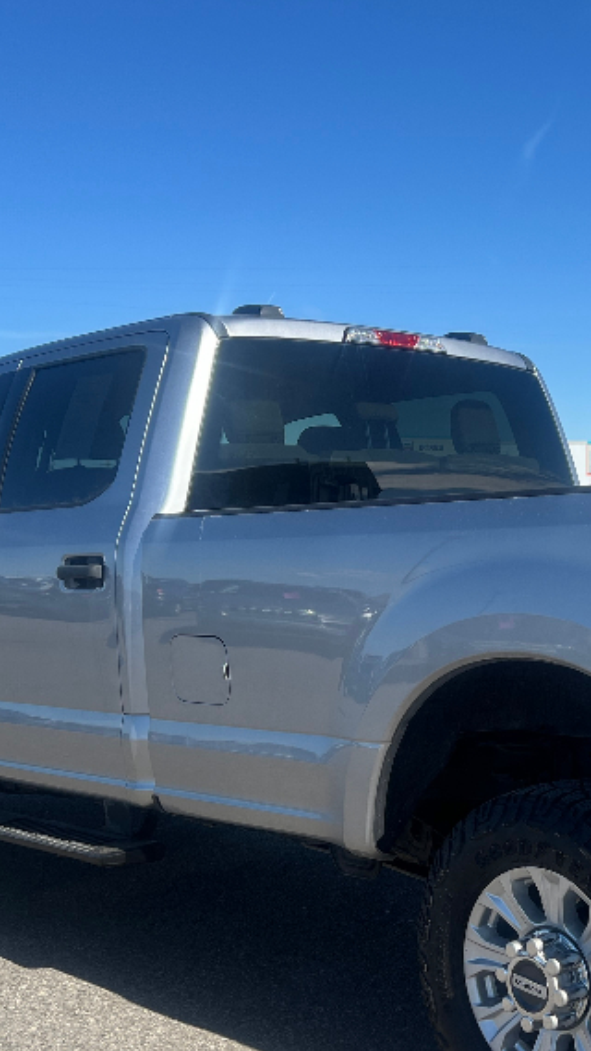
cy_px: 643
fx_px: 1421
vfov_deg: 40.4
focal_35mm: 51
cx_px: 561
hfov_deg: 22.8
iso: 50
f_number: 1.5
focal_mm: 5.7
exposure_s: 1/3704
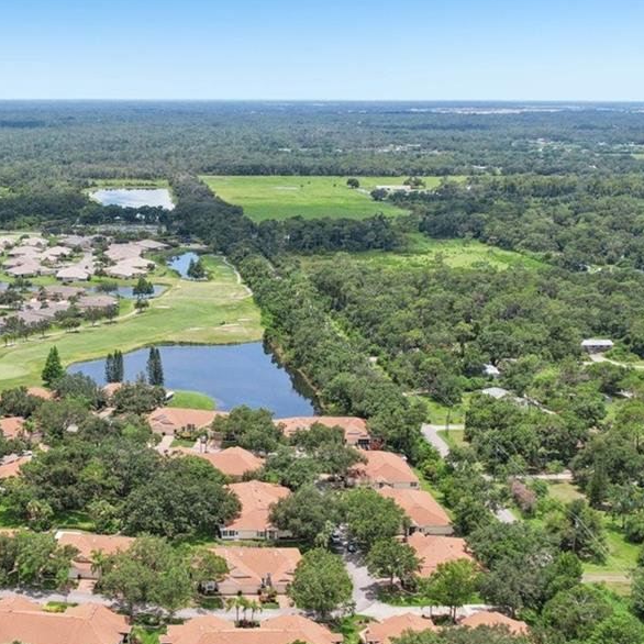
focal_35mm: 51
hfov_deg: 32.7
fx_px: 1073
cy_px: 402
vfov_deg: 33.2
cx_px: 155
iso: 120
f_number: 2.8
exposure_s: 1/2500
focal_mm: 8.38
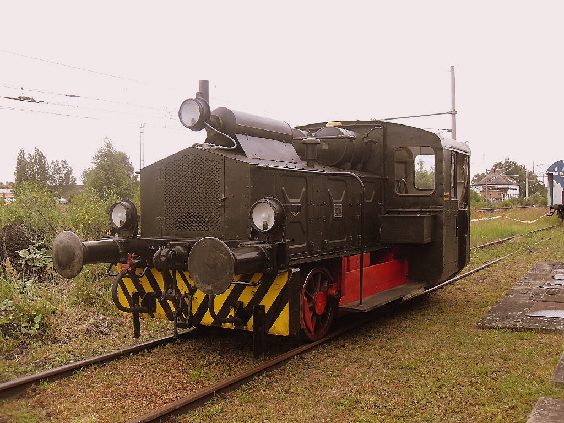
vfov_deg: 41.8
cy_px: 212
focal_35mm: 34
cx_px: 282
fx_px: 554
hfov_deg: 54.0
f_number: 2.8
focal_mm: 6.3
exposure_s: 1/180
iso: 80
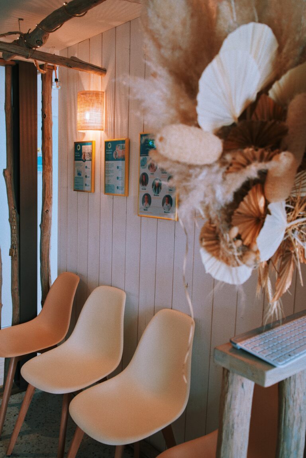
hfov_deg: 40.0
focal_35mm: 33
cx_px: 153
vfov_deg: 57.2
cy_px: 229
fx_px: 421
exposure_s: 1/40
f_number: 5
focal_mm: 33
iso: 500
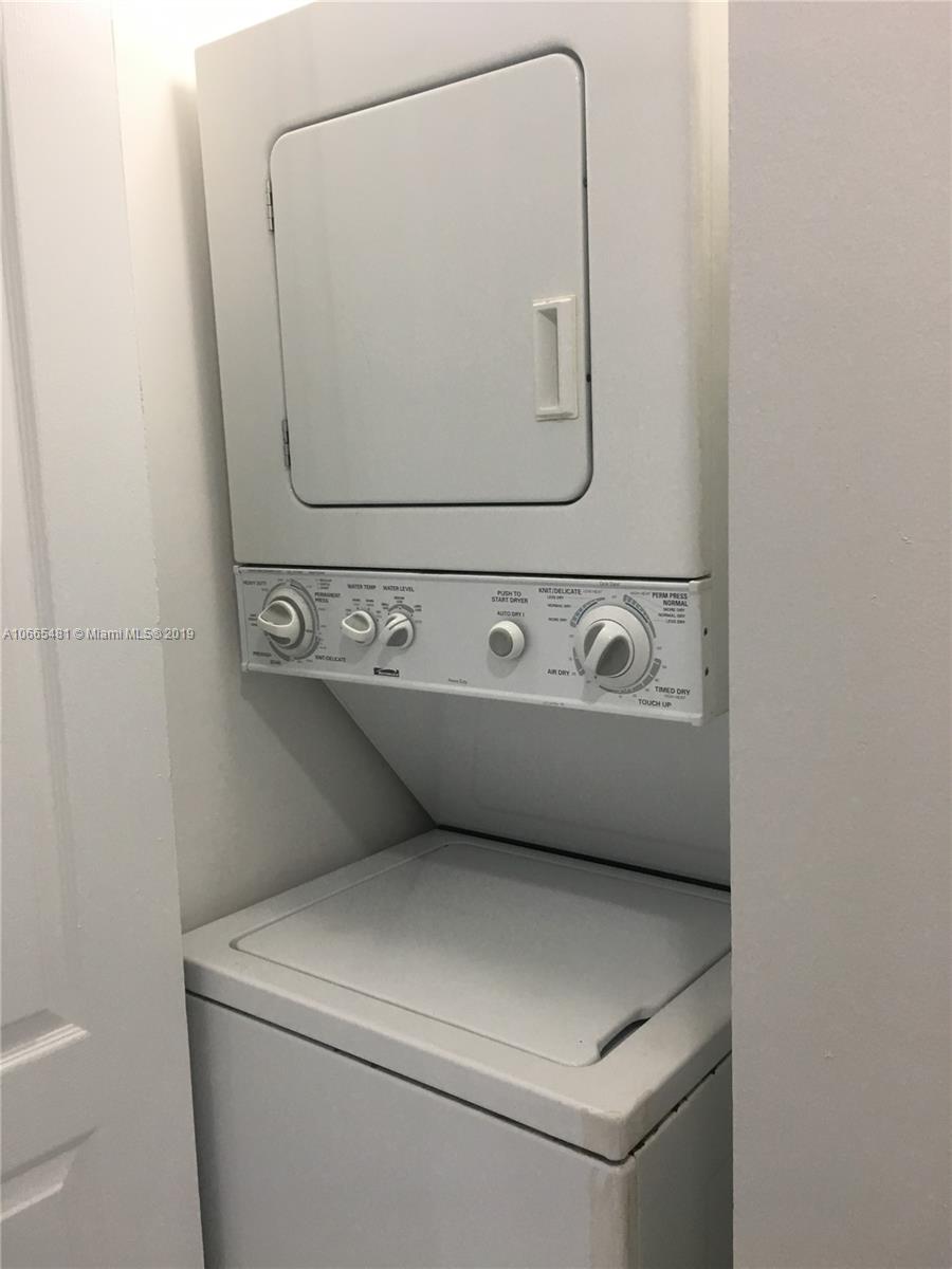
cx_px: 476
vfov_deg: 61.7
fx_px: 1063
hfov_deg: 48.2
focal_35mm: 29
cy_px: 634
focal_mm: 4.15
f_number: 2.2
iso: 40
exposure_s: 1/30
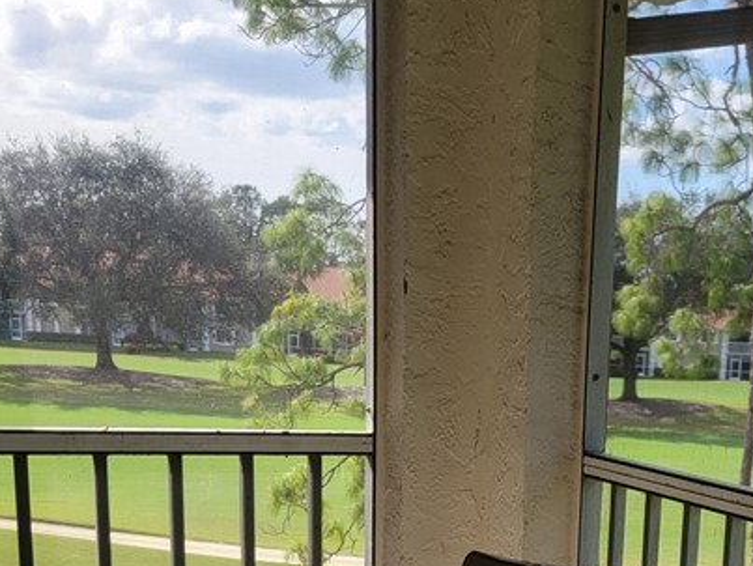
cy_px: 678
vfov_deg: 20.8
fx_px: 1437
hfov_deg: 28.6
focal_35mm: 66
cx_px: 628
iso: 40
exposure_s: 1/671
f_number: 1.8
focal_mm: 5.4
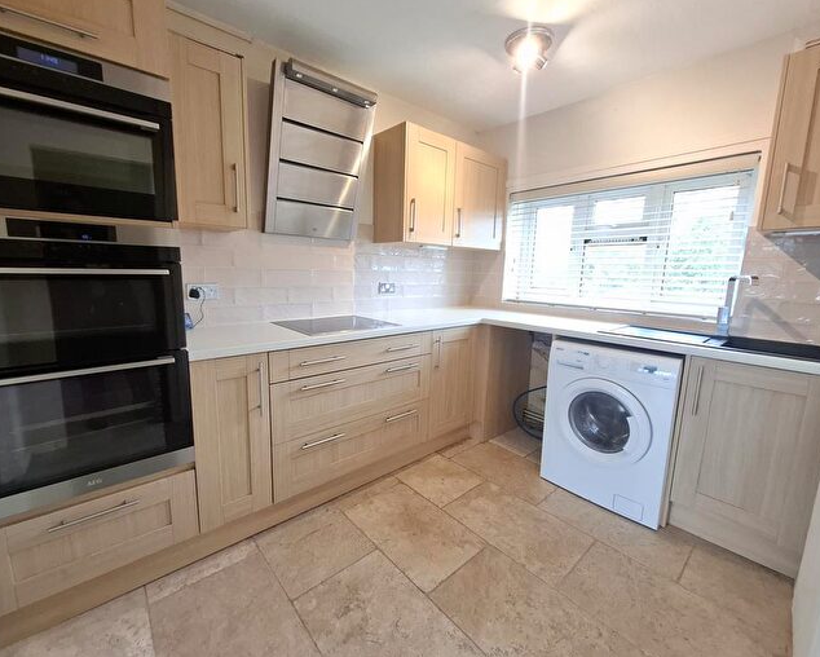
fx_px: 340
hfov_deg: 100.6
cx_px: 400
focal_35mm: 14
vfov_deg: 88.0
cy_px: 327
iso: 160
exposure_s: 1/25
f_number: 2.2
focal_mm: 1.74
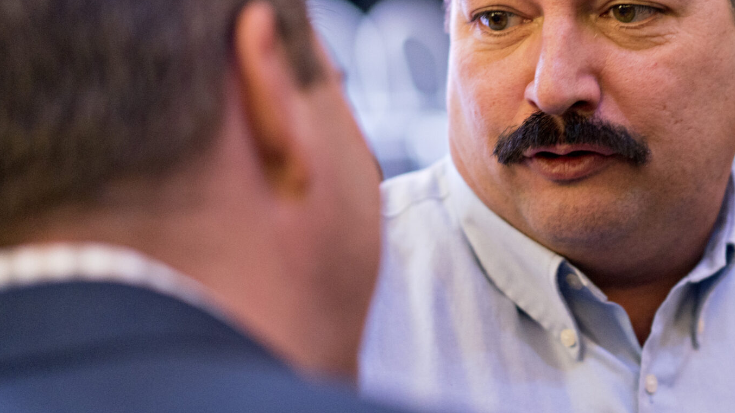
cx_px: 568
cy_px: 195
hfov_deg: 19.5
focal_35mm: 109
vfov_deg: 11.1
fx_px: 2124
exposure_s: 1/80
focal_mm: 55
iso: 2500
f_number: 1.8
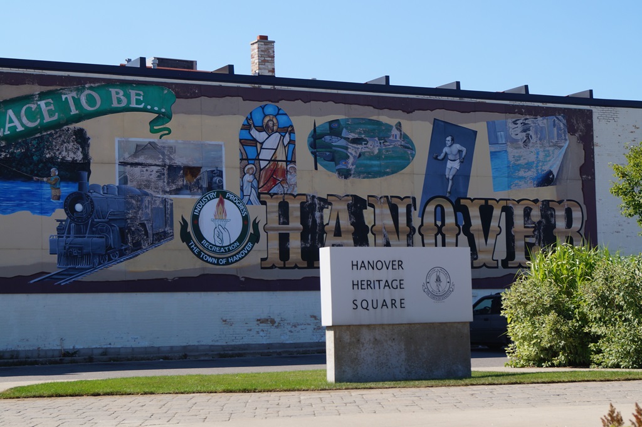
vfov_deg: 16.5
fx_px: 1471
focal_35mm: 82
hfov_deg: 24.6
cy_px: 214
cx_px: 321
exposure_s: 1/160
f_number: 9
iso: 100
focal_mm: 55
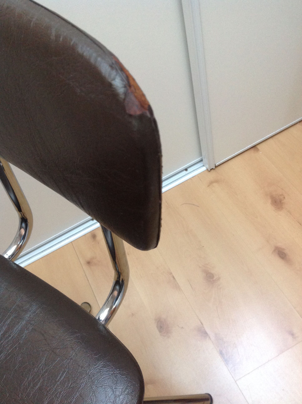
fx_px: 408
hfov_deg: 40.6
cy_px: 202
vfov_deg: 52.7
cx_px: 151
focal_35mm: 35
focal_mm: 4.28
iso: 250
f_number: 2.4
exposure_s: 1/15
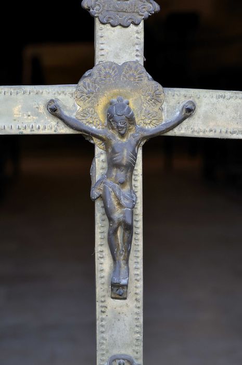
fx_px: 1183
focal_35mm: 117
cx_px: 121
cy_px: 182
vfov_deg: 17.5
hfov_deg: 11.7
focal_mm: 78
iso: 200
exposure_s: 1/30
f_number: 7.1
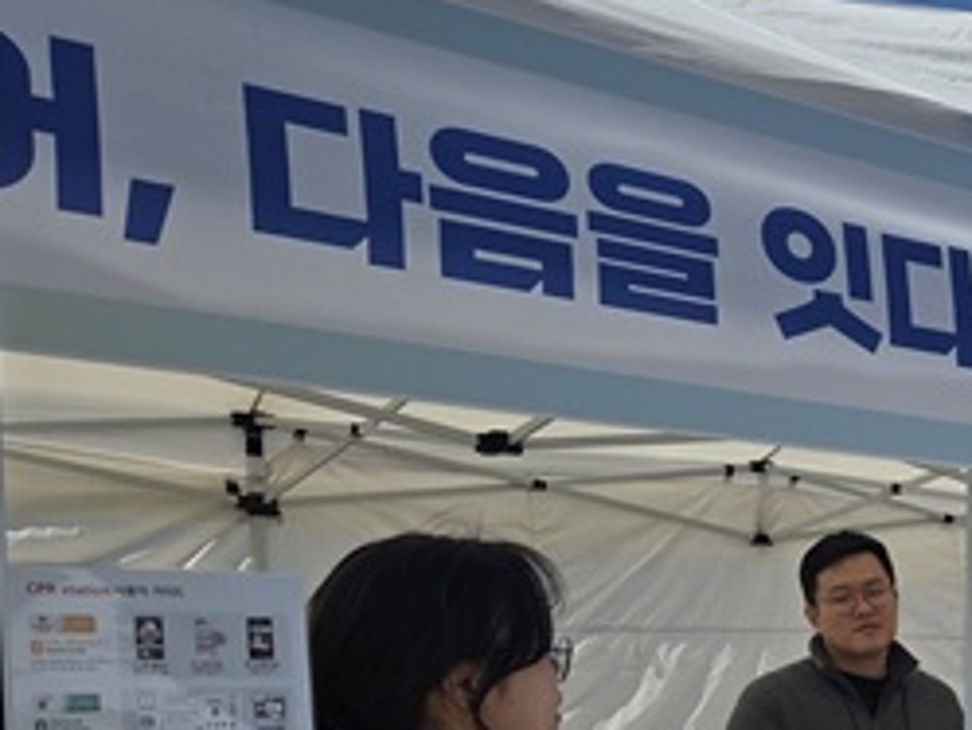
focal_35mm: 60
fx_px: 1686
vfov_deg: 23.1
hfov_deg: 29.0
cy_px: 783
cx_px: 1081
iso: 64
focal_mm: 5.4
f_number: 1.8
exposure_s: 1/7891
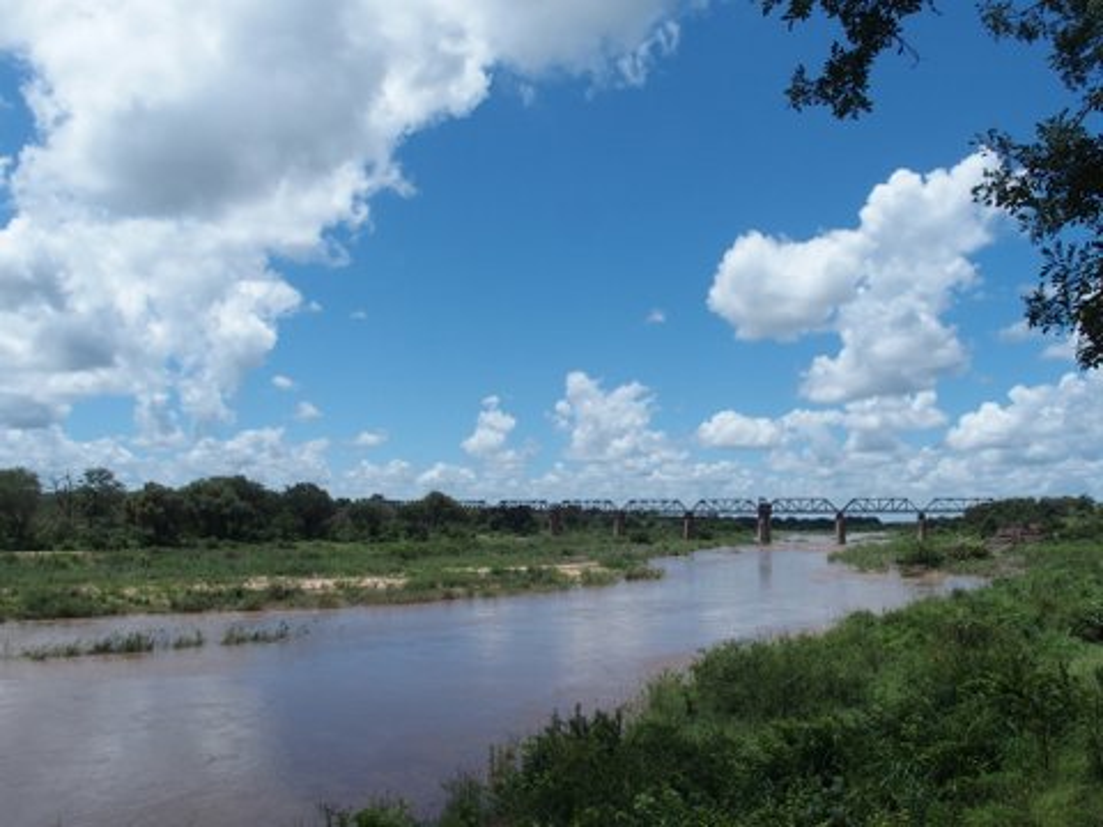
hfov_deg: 63.4
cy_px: 414
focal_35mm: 28
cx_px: 552
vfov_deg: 49.7
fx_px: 892
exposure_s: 1/800
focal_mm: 6
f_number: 5.6
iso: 100
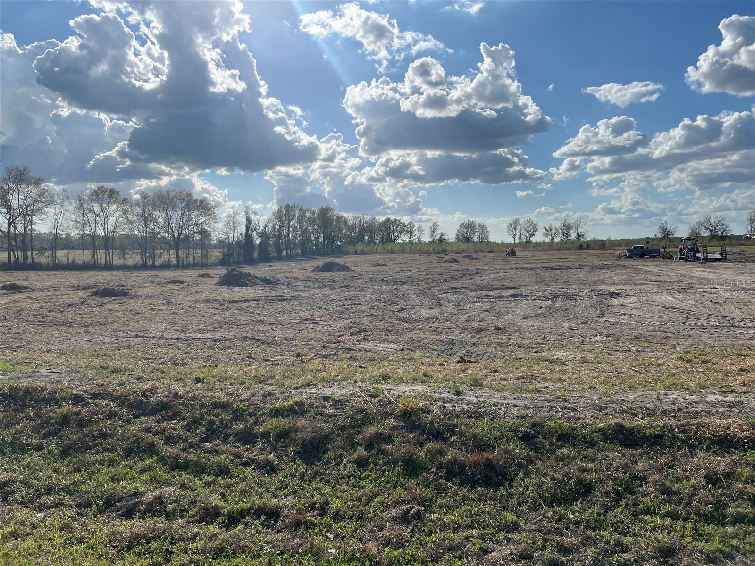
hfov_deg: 67.3
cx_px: 378
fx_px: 567
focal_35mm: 26
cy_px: 283
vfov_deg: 53.1
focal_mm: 5.1
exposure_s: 1/9091
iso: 50
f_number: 1.6
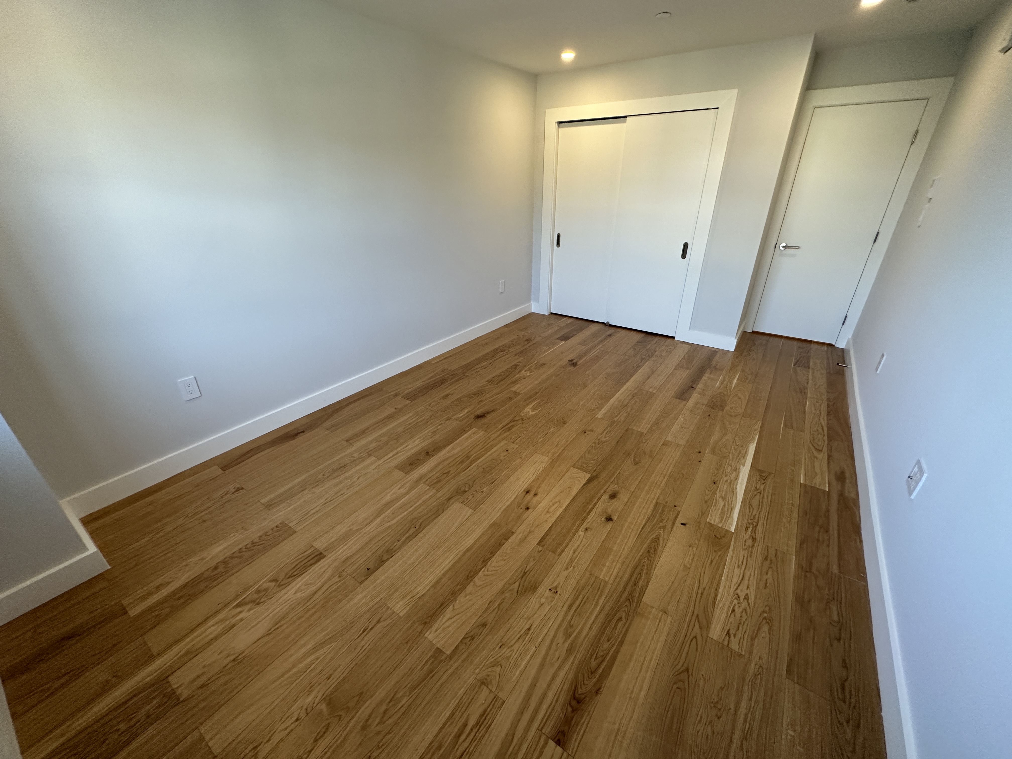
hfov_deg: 102.1
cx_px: 506
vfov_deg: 85.7
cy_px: 380
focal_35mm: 14
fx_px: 409
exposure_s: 1/120
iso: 200
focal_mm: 2.22
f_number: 2.2
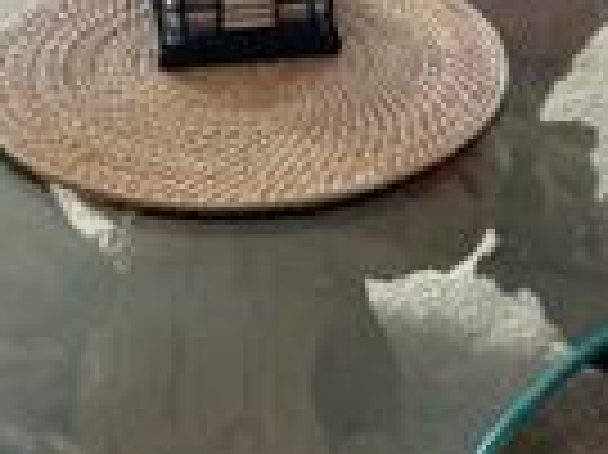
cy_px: -490
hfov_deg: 16.0
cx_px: 207
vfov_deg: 10.8
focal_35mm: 123
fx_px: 2158
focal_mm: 4.2
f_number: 1.6
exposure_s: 1/120
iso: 100
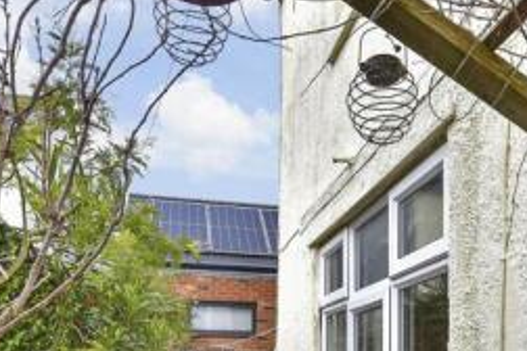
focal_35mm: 39
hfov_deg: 48.7
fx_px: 571
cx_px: 350
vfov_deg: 30.7
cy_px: 381
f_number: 8
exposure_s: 1/60
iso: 200
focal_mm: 10
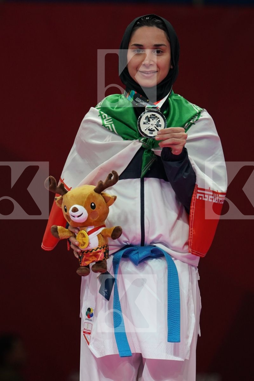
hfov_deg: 3.3
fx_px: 4445
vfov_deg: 4.9
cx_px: 127
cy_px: 190
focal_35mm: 420
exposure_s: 1/500
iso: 1600
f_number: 4
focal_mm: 280
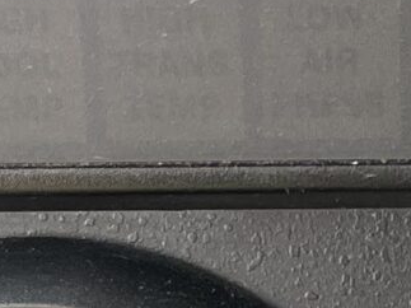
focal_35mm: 206
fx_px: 2445
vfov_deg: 6.4
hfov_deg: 9.5
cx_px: 523
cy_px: 1002
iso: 50
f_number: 1.6
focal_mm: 5.1
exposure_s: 1/121
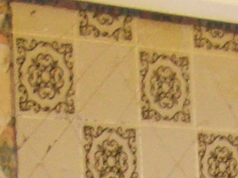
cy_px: 560
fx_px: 1726
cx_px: 234
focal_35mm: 251
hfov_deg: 7.9
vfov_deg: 5.5
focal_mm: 6
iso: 200
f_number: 2.7
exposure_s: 1/64
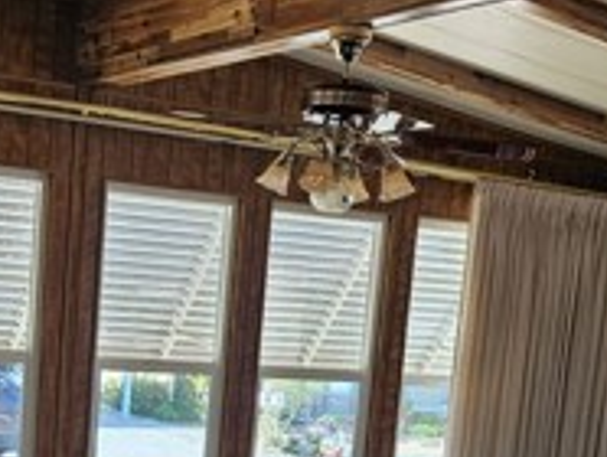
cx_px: 134
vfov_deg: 18.0
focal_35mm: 79
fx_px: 1387
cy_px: 519
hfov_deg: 24.3
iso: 64
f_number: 1.8
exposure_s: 1/180
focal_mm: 5.4
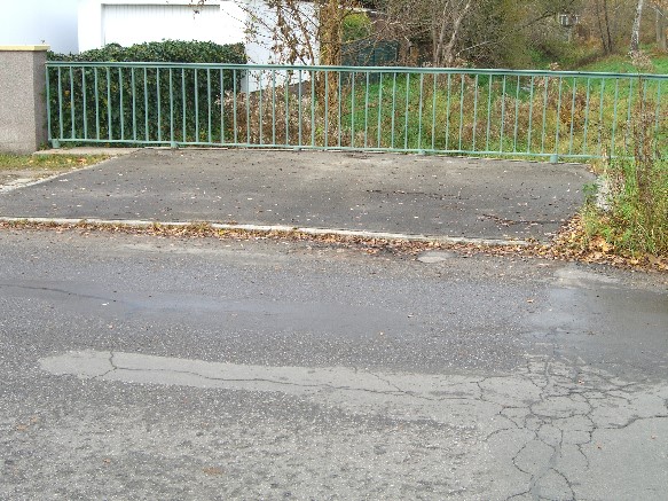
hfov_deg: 33.8
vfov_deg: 25.7
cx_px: 334
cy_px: 250
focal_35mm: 57
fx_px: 1100
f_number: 3.6
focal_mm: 11.8
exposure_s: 1/100
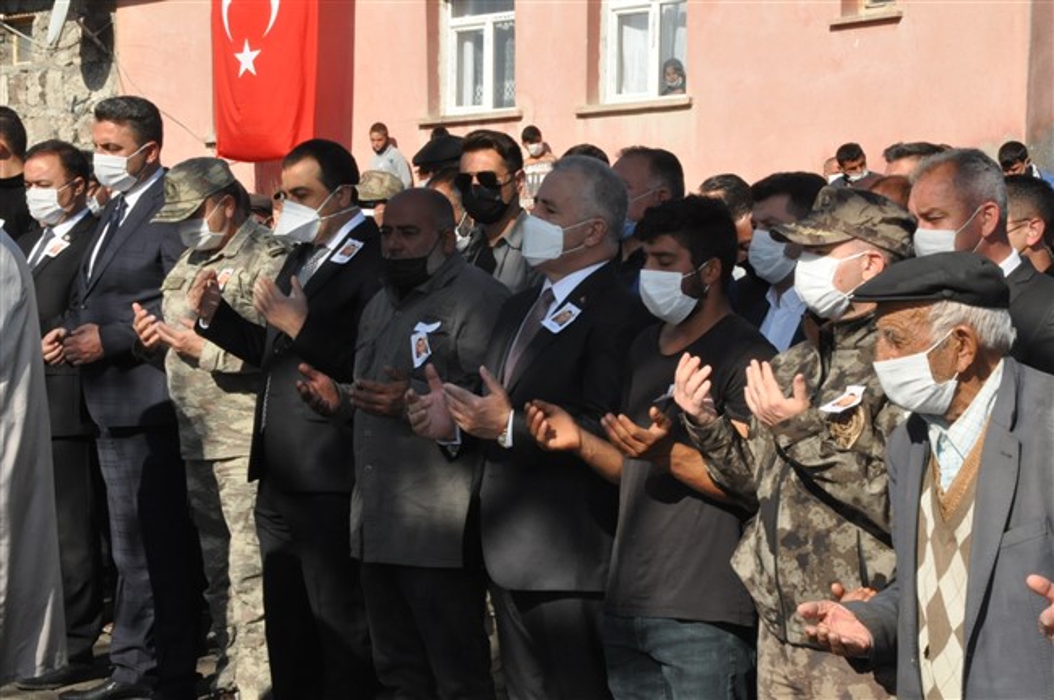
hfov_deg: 26.0
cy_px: 350
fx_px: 2281
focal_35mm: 78
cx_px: 527
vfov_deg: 17.5
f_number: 29
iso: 1600
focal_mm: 52
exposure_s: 1/200
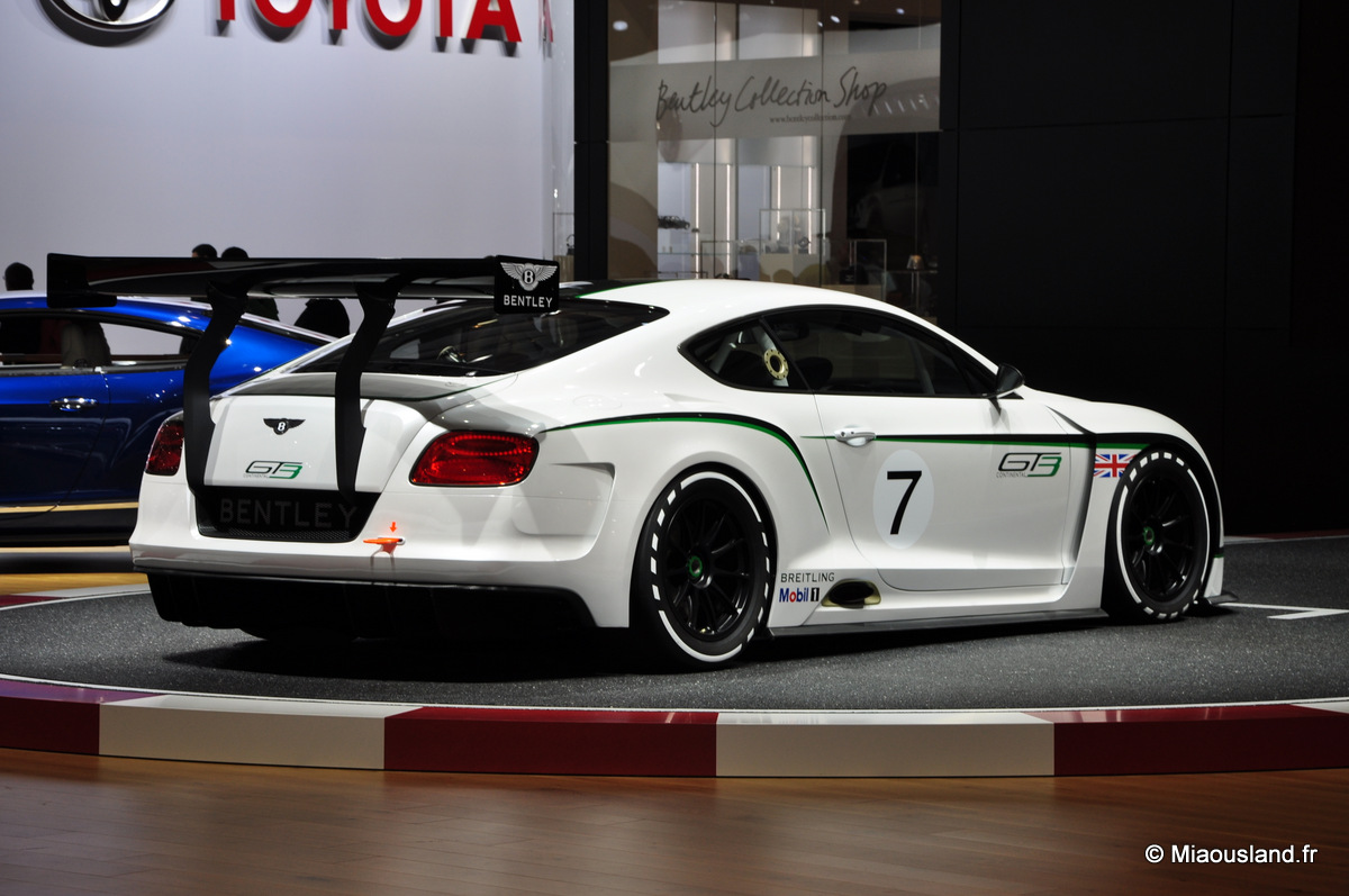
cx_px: 674
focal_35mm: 112
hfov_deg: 18.2
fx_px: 4210
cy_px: 448
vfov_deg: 12.1
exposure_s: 1/100
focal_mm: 75
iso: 200
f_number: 9
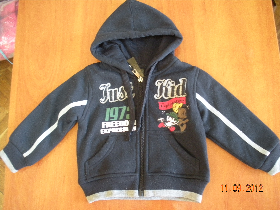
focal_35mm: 35
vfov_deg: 40.7
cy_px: 105
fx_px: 283
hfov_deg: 52.6
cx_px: 140
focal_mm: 6.3
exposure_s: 1/5.9
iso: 400
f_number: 3.5
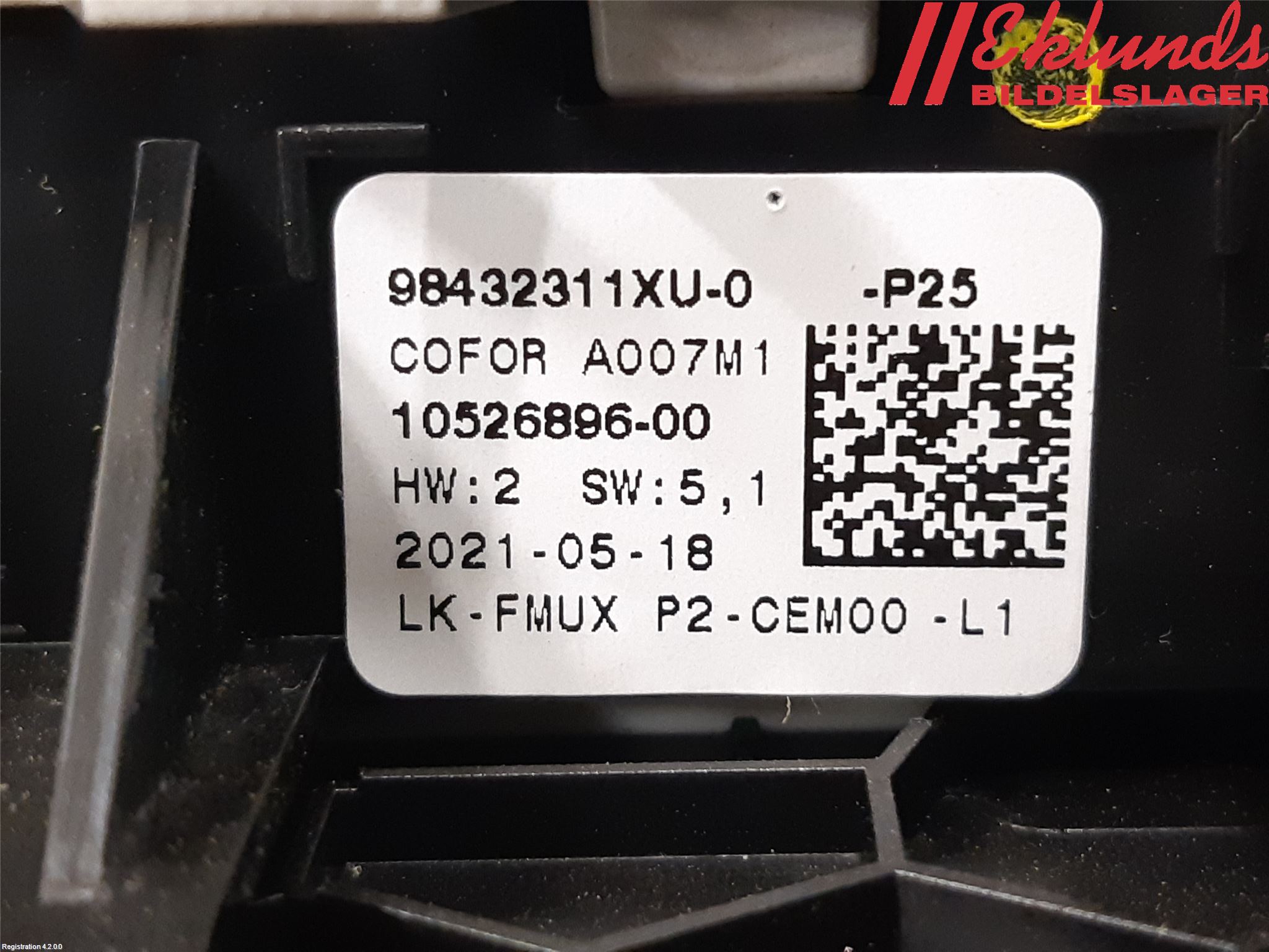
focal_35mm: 26
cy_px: 476
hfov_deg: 67.3
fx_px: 953
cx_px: 634
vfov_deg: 53.1
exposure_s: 1/25
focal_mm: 3.93
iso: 320
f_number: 1.7
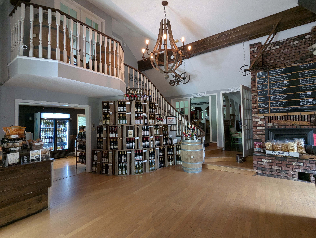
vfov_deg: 78.2
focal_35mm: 16
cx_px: 158
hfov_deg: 94.4
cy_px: 119
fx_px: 146
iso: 272
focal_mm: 2.35
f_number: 2.2
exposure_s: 1/60
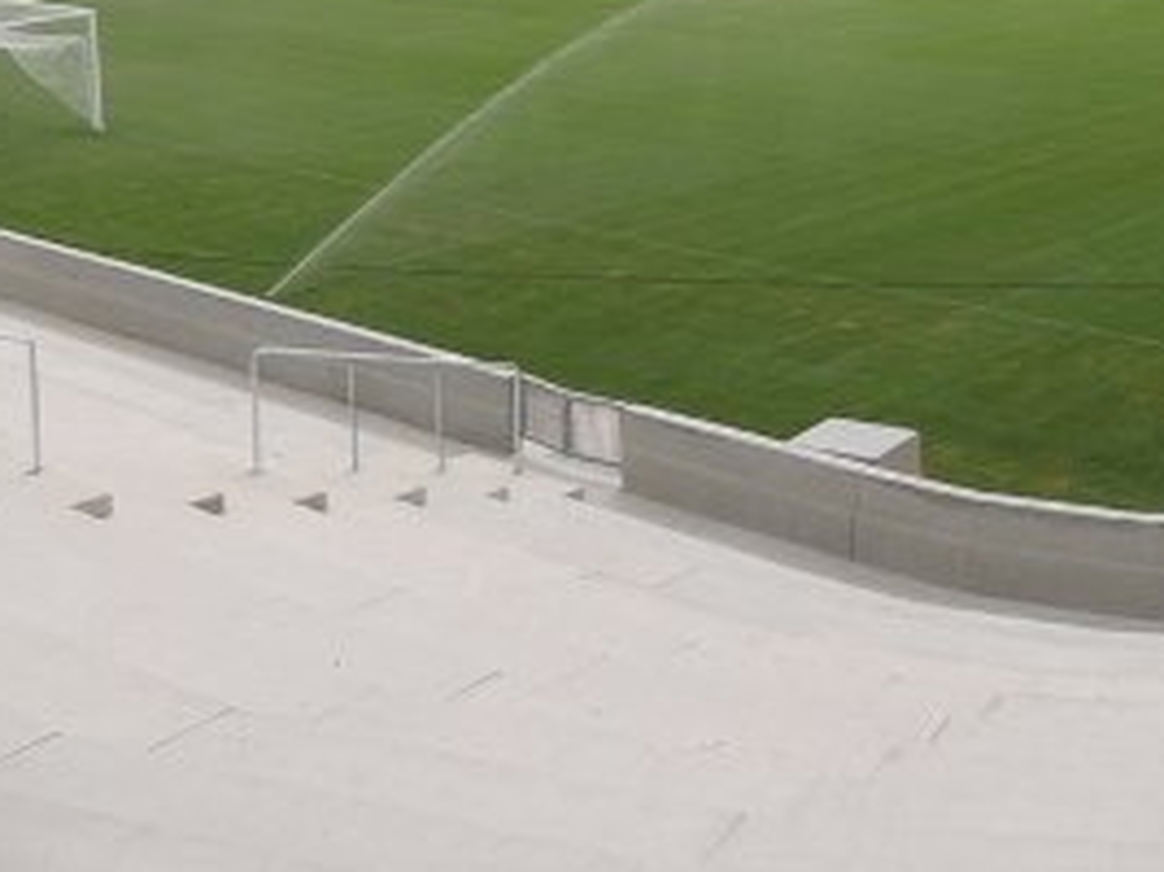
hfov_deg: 32.2
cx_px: 1212
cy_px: -61
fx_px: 1815
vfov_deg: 25.3
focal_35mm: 54
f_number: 3
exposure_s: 1/320
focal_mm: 4.3
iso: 100
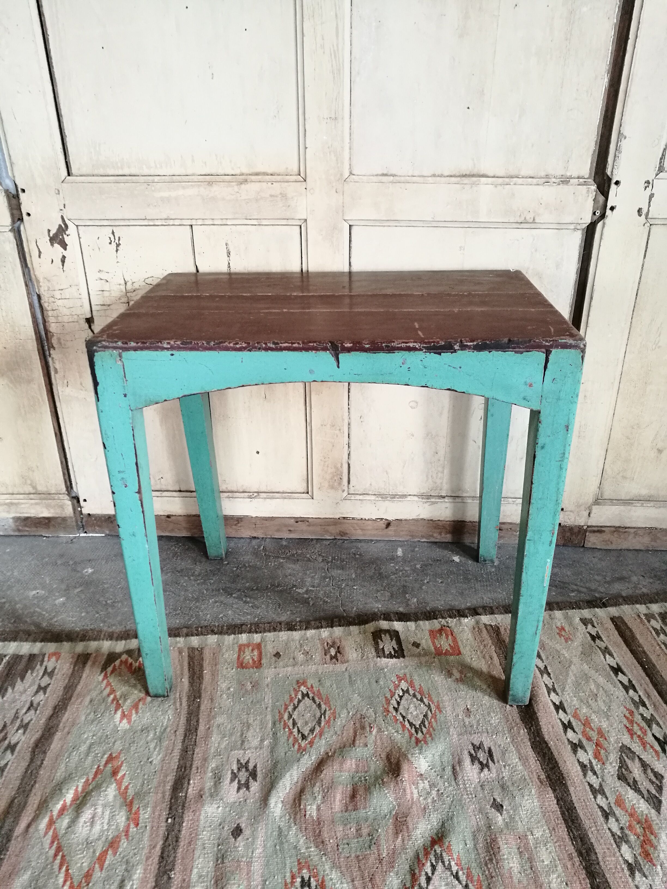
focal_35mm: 27
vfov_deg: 65.3
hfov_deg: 51.4
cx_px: 334
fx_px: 694
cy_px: 444
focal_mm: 4.5
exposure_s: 1/33.3
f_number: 2.2
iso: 320
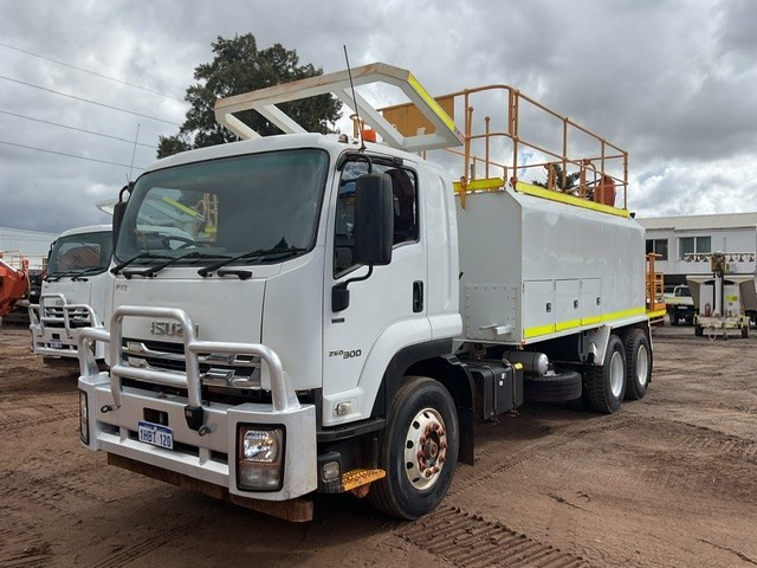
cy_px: 284
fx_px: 634
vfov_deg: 48.2
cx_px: 378
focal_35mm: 29
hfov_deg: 61.7
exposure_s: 1/1848
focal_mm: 3
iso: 16
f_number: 1.8
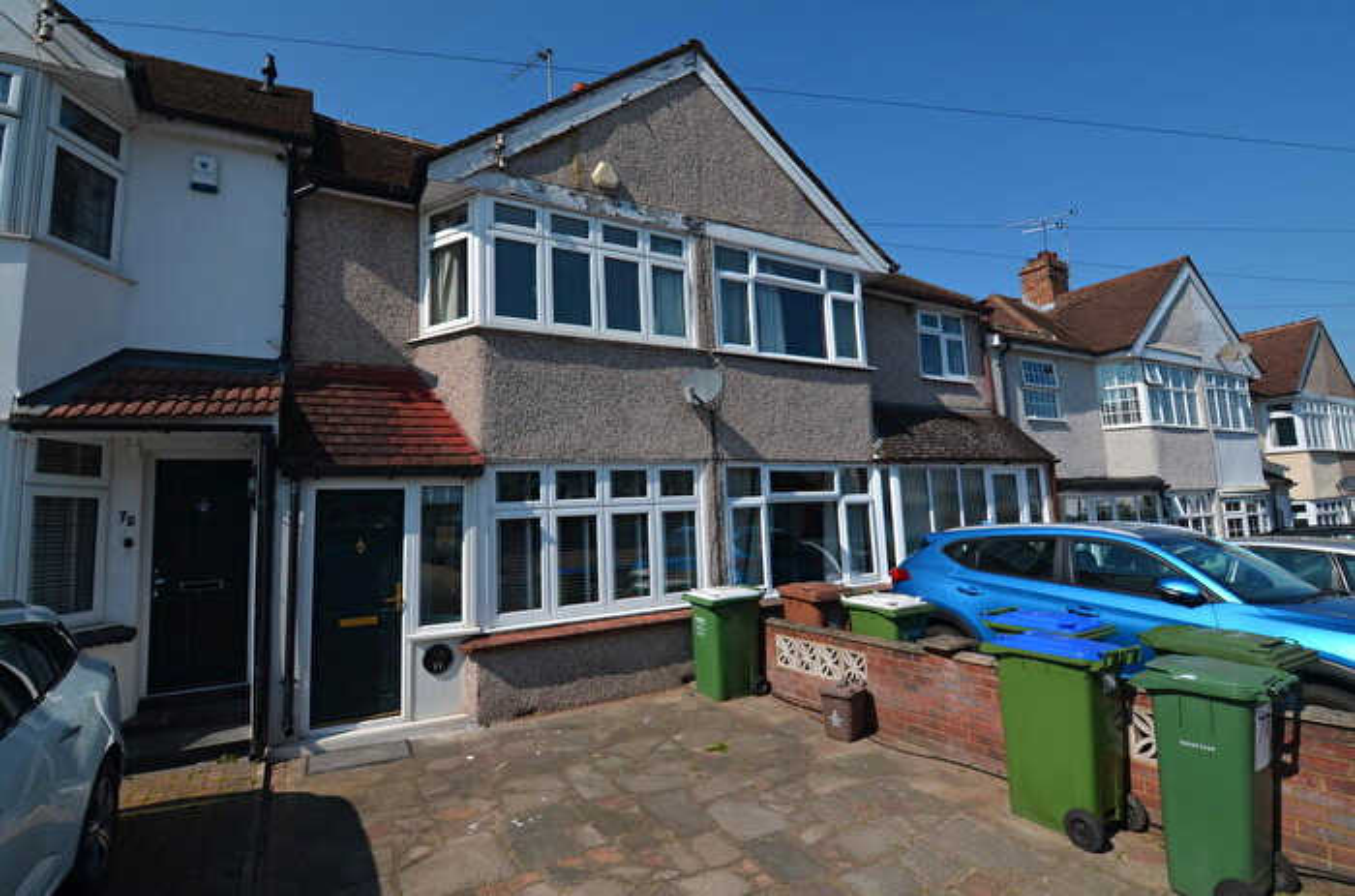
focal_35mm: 16
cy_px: 448
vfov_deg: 71.8
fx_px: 619
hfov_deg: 95.1
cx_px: 678
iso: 100
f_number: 9
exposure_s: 1/320
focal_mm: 11
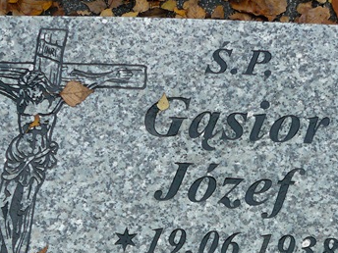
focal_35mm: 67
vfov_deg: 20.7
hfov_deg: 28.9
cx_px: 193
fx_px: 654
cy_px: 291
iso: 100
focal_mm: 6
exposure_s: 1/125
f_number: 3.2
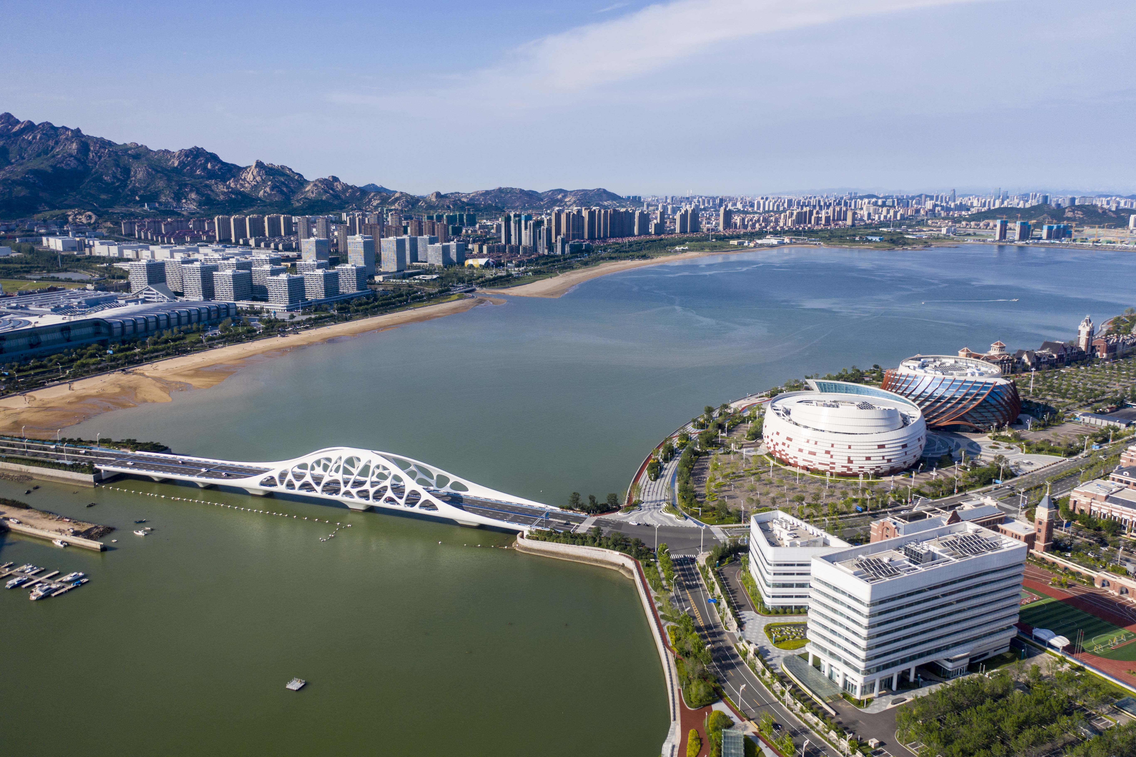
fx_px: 883
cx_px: 568
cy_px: 378
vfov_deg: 46.4
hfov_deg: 65.5
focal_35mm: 28
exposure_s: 1/2000
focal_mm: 10.26
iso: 100
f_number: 2.8
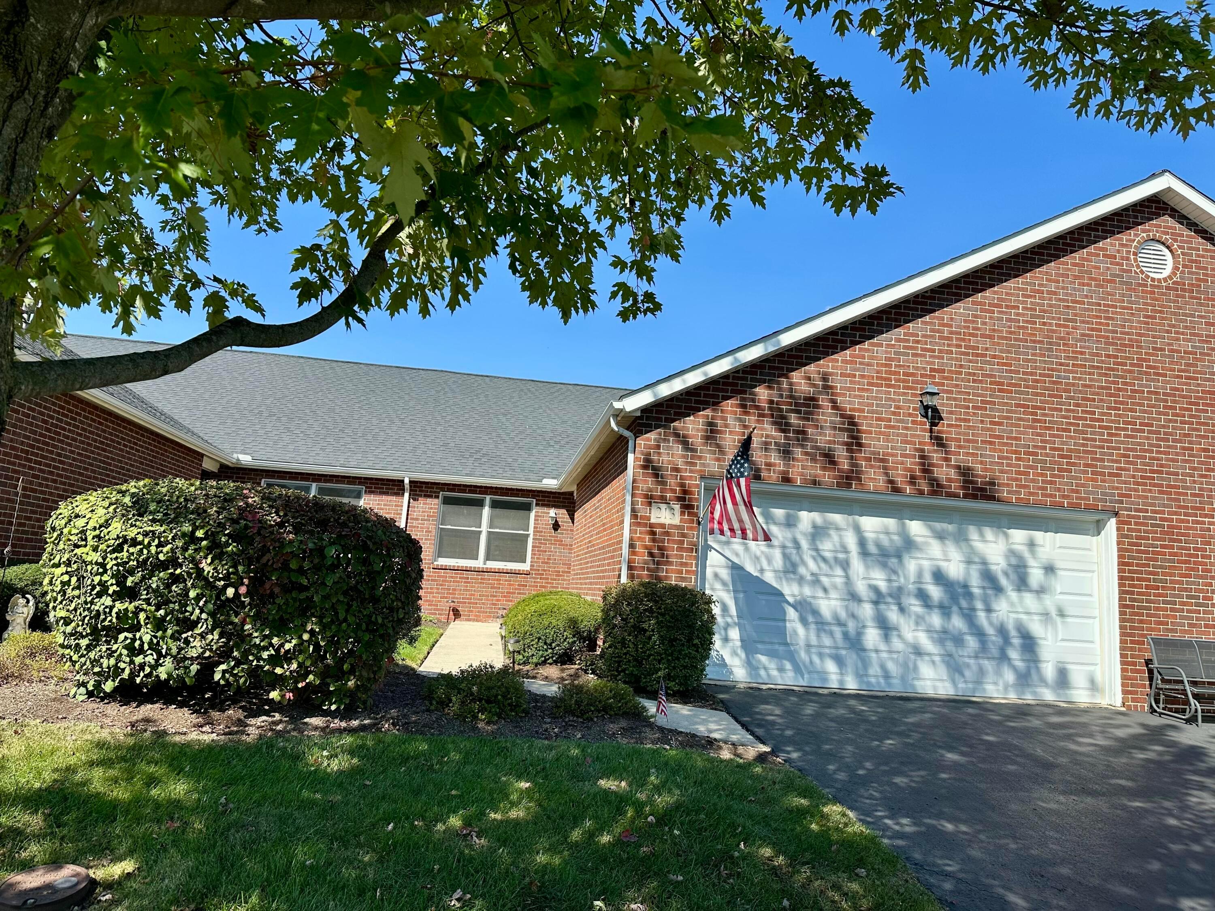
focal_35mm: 24
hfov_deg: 71.6
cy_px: 456
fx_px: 842
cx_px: 608
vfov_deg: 56.8
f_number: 1.78
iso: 80
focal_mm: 6.86
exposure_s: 1/3247
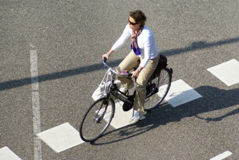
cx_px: 120
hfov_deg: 7.6
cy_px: 80
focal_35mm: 270
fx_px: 1794
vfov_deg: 5.1
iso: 100
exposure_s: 1/400
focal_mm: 180
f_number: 6.3
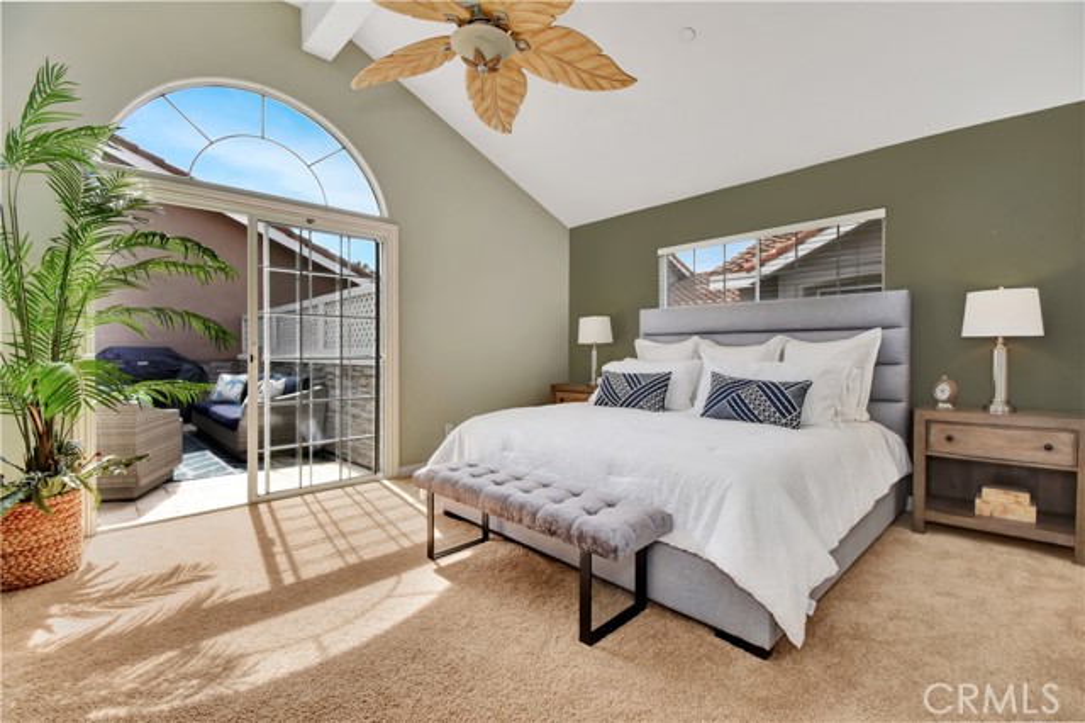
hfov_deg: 100.4
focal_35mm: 15
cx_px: 542
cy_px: 362
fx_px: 452
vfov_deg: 77.3
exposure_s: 1/250
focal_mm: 10
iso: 800
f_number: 13
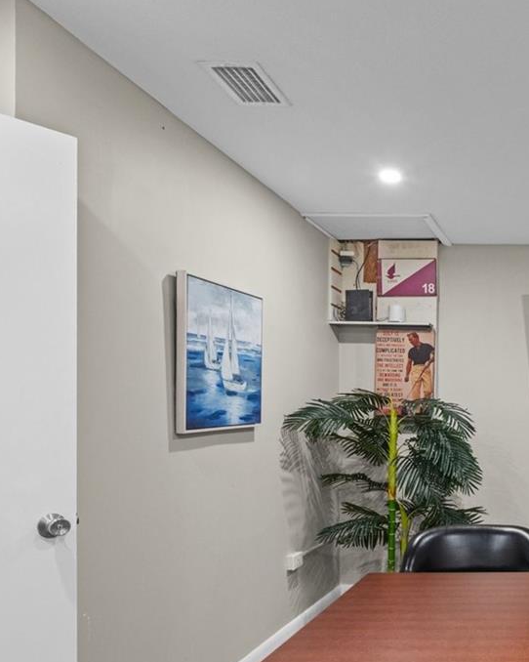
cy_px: 424
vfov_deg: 56.3
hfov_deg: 39.3
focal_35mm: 31
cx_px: 572
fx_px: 607
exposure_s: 1/8
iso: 800
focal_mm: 14
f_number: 8
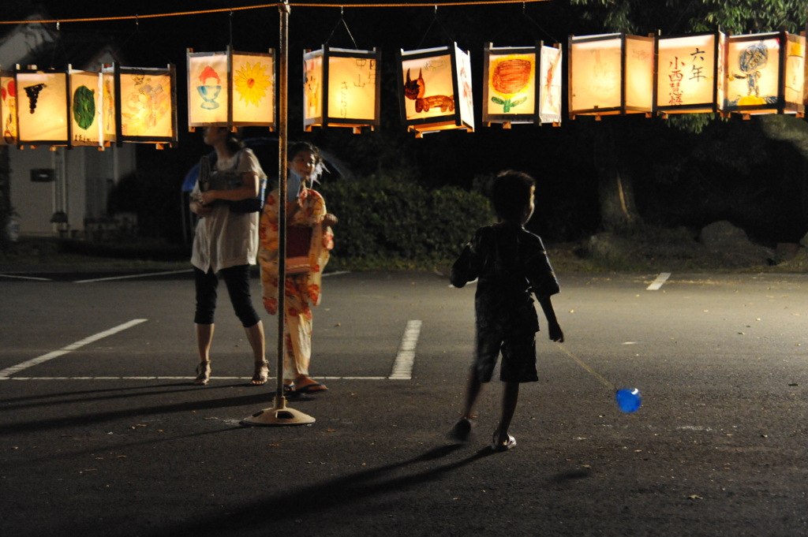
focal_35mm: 78
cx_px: 404
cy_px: 268
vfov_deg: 17.5
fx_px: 1749
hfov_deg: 26.0
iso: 6400
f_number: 5
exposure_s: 1/15
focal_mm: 78
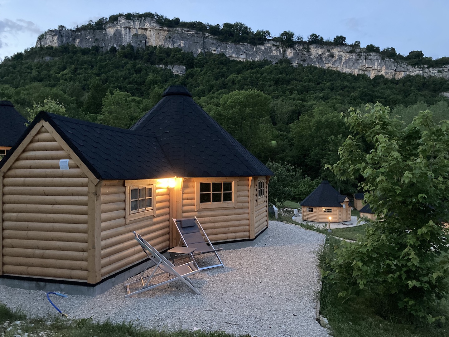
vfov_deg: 49.7
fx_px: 363
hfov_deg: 63.4
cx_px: 224
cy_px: 168
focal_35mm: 28
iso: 640
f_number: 1.8
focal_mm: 3.99
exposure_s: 1/20
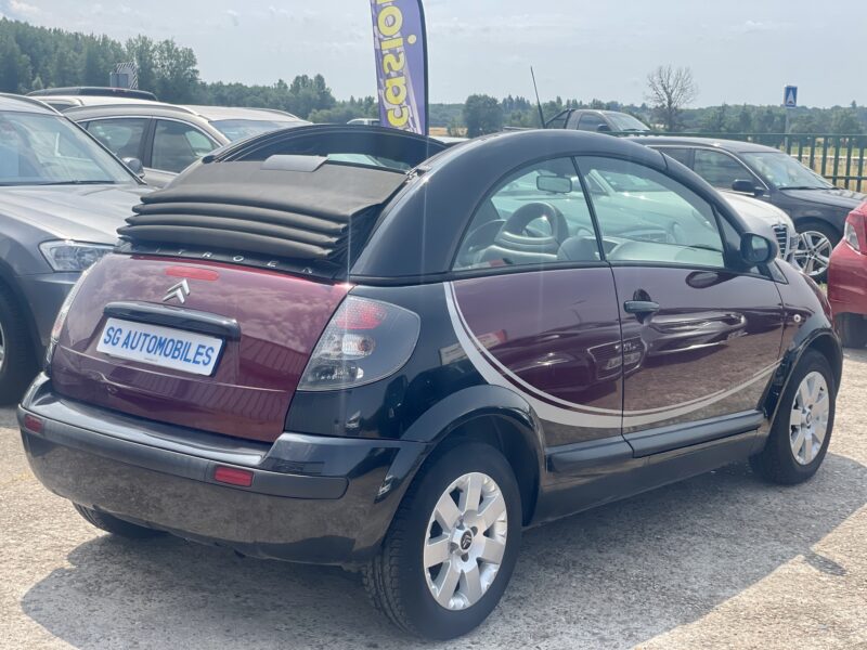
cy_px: 325
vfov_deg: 28.0
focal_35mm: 52
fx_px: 1302
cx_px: 434
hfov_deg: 36.8
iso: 32
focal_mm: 6
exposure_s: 1/1199
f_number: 2
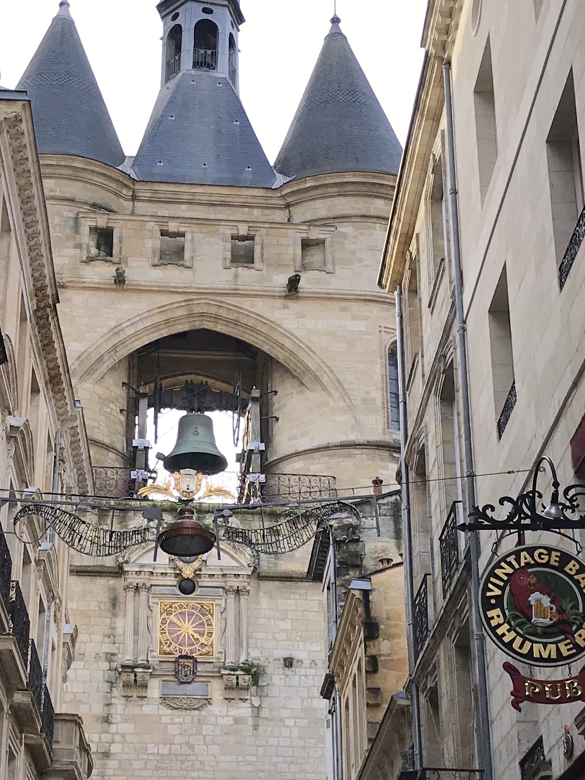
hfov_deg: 21.0
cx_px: 219
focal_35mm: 70
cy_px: 435
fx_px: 1577
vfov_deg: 27.8
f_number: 1.8
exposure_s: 1/651
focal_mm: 3.99
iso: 20
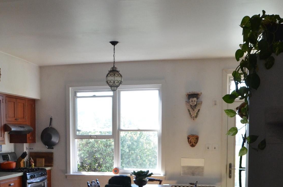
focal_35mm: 50
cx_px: 117
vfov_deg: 26.2
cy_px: 160
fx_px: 392
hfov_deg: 39.6
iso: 1600
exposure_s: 1/400
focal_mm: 18
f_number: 4.5
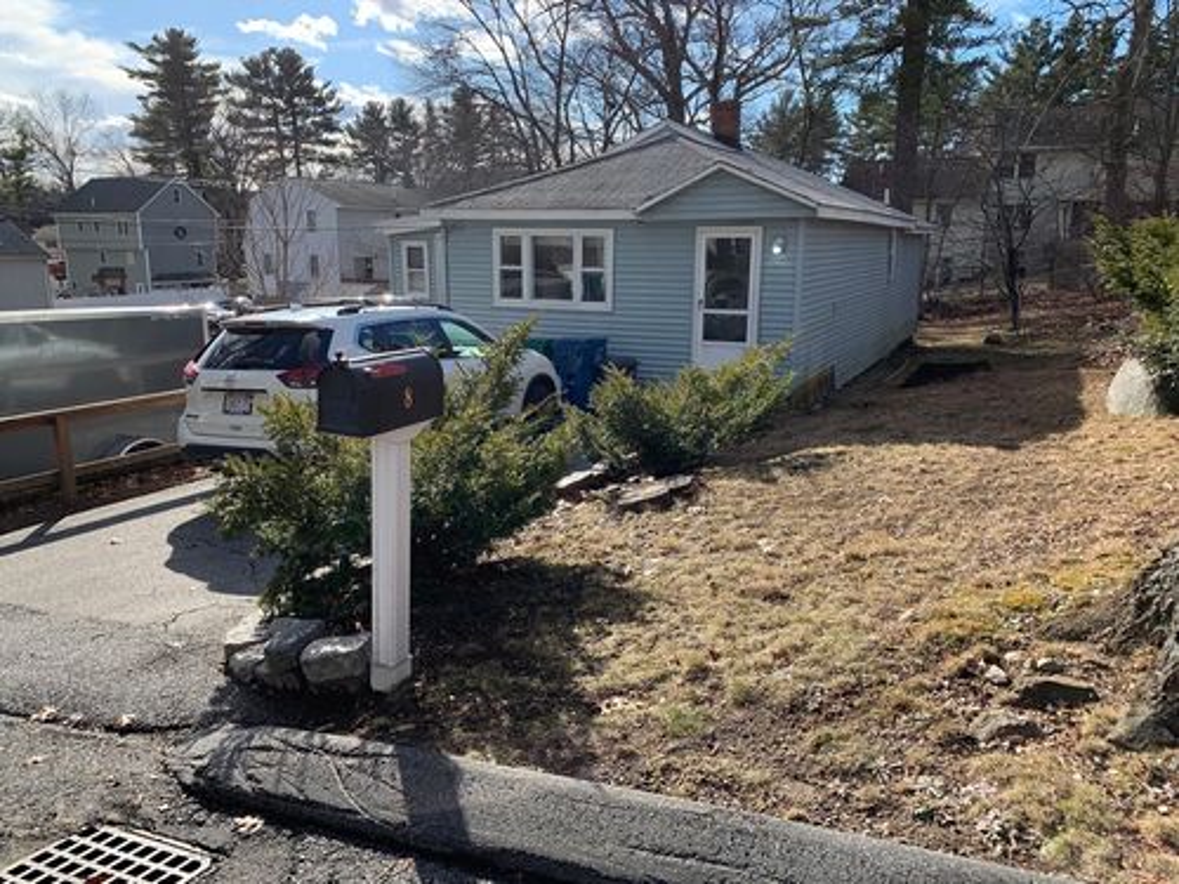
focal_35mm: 26
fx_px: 886
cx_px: 590
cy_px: 442
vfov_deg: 53.1
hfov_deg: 67.3
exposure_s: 1/1021
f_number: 1.8
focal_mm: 4.25
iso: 25
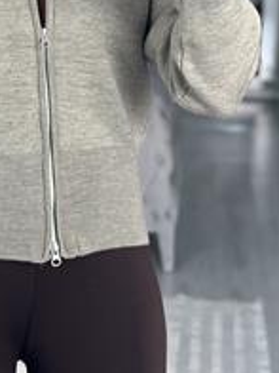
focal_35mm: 124
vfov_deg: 15.6
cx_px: 36
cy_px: 11
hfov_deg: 11.9
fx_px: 1333
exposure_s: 1/127
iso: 125
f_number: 1.78
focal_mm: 6.86
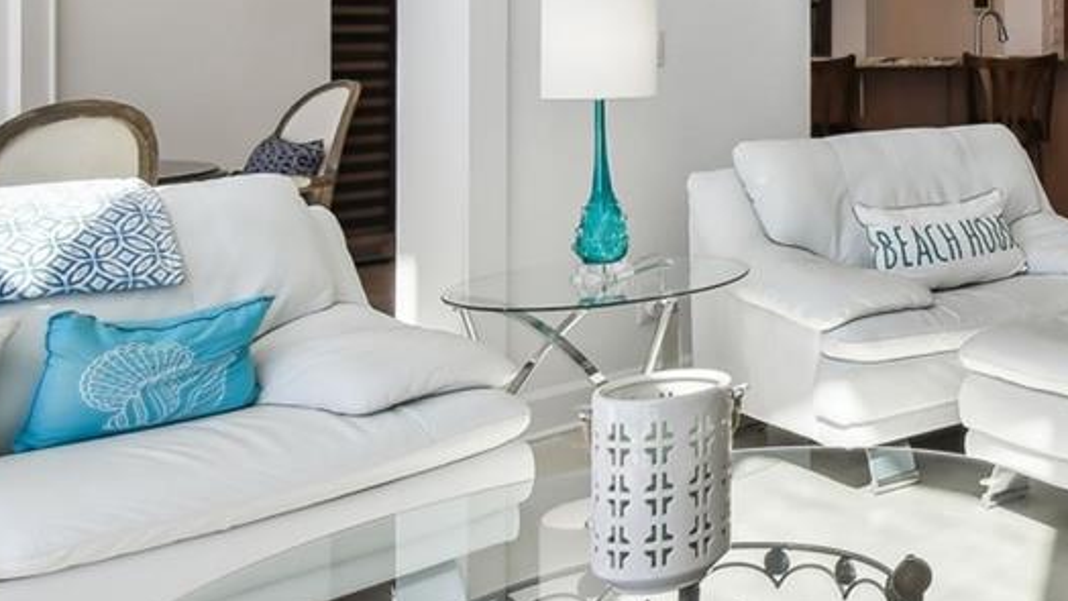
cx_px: 1319
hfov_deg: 33.7
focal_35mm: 48
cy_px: 67
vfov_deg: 24.3
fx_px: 1360
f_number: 7.1
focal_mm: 10
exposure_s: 1/80
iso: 100
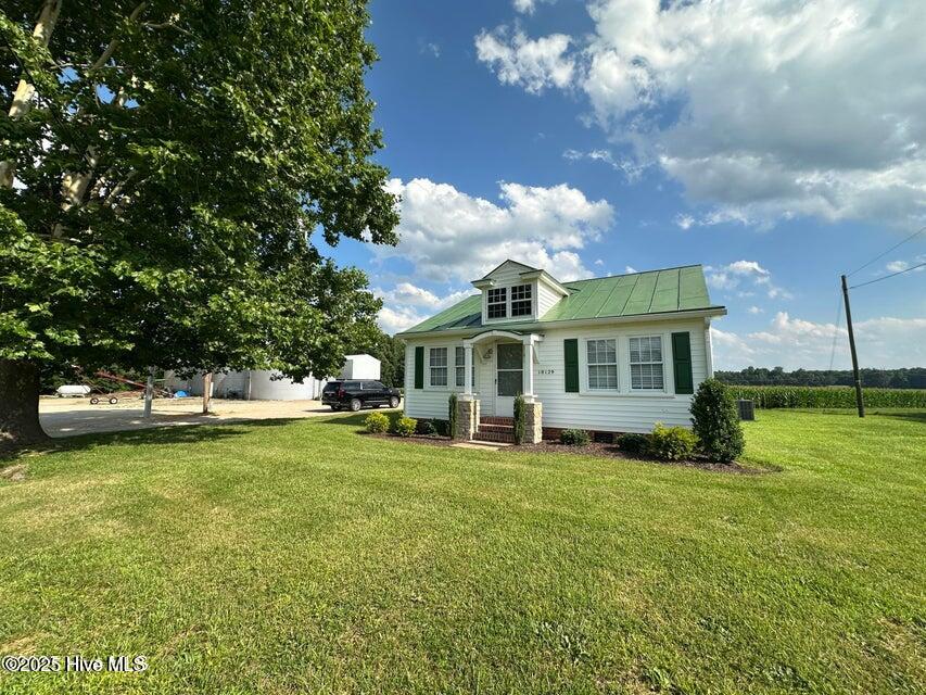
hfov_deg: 102.1
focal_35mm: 14
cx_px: 463
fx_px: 375
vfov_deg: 85.7
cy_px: 348
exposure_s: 1/2132
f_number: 2.2
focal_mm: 2.22
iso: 50
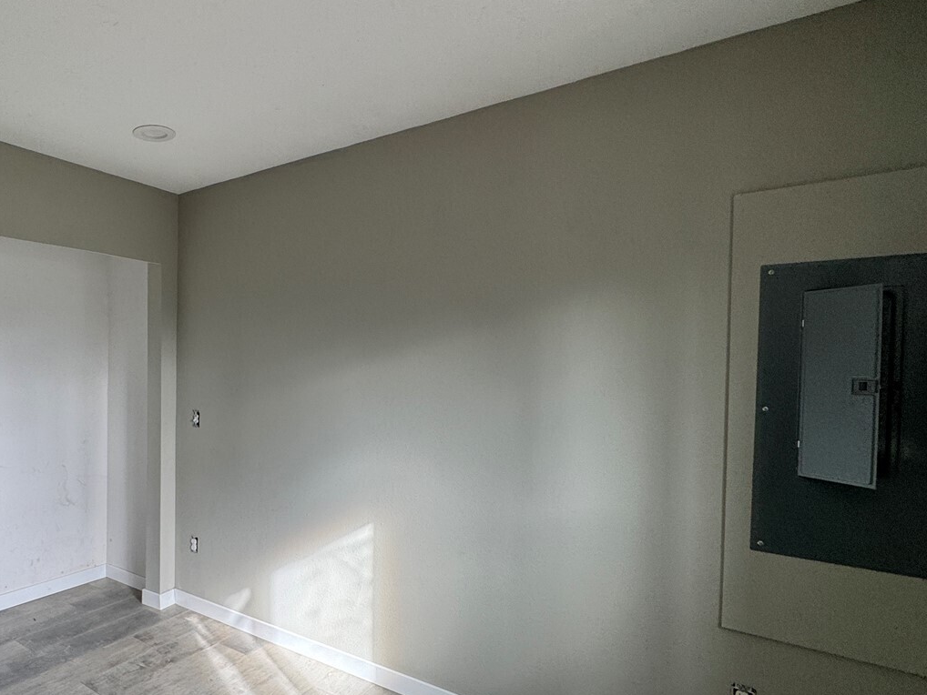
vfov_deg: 61.0
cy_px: 378
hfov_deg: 71.1
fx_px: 589
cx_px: 230
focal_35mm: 22
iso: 100
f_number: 2.2
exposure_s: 1/99
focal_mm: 2.22
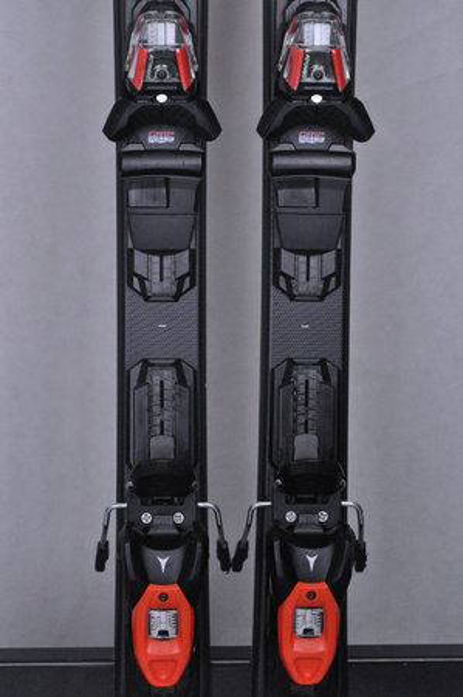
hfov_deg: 13.0
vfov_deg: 19.5
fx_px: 2030
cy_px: 348
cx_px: 232
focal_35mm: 105
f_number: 9.5
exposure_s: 1/125
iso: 3200
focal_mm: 70
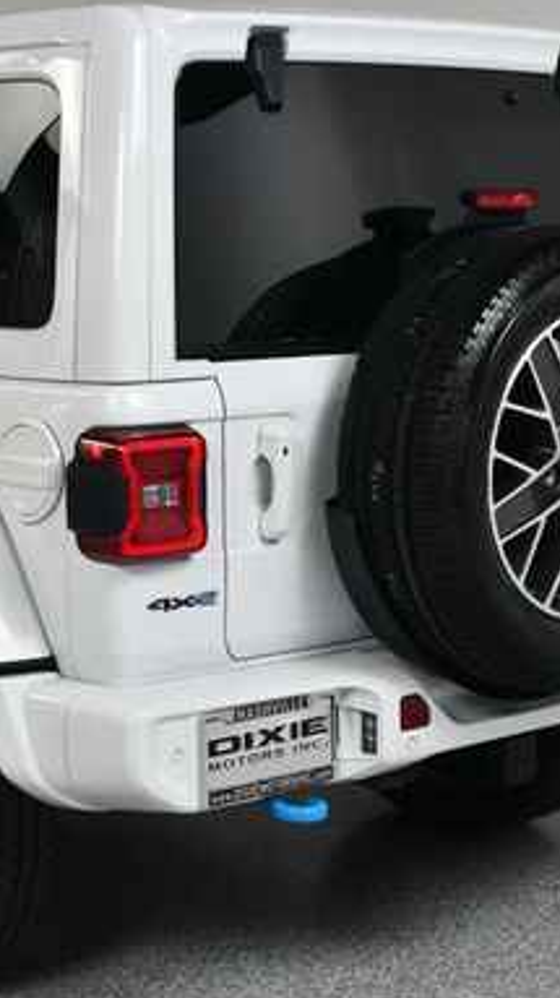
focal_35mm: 70
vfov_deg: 30.2
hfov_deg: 16.9
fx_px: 1851
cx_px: 39
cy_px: 500
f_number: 13
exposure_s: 1/160
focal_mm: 27
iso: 100
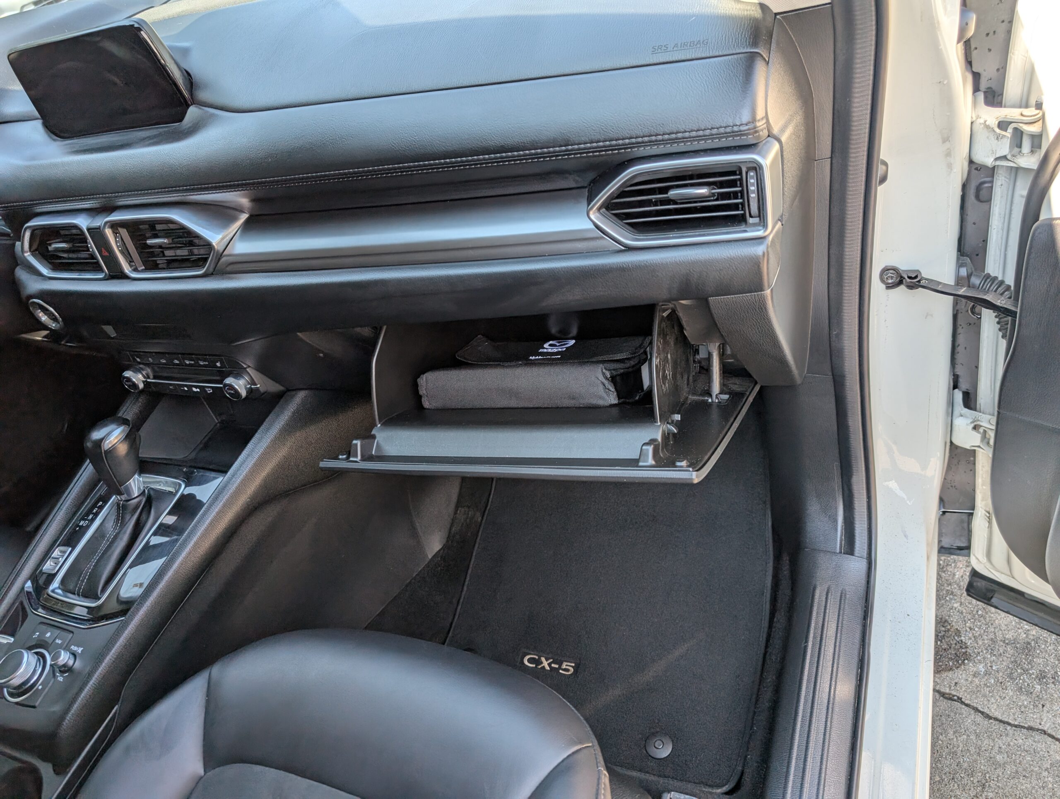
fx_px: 736
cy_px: 400
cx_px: 530
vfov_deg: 56.9
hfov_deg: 71.5
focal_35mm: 24
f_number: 1.68
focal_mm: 6.9
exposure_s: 1/185
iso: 21
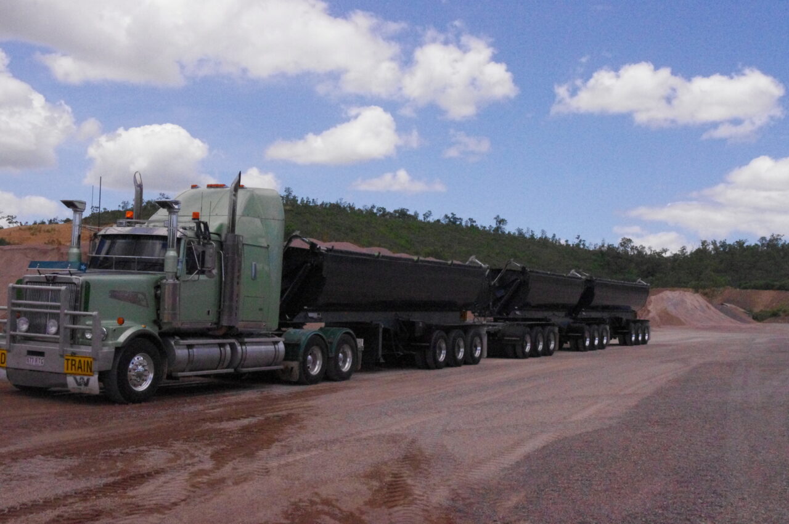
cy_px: 262
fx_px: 919
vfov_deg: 31.8
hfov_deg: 46.5
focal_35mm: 42
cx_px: 394
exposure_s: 1/5000
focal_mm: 28.13
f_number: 14
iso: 6400
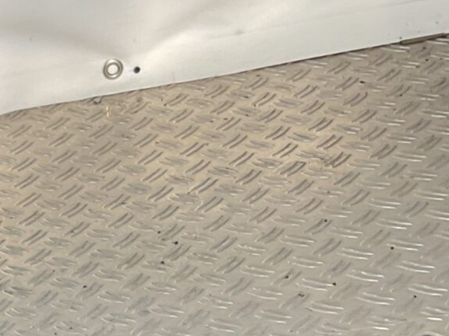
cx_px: -205
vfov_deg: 10.7
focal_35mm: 129
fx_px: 1673
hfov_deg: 14.4
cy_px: 624
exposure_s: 1/181
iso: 16
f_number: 1.8
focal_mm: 3
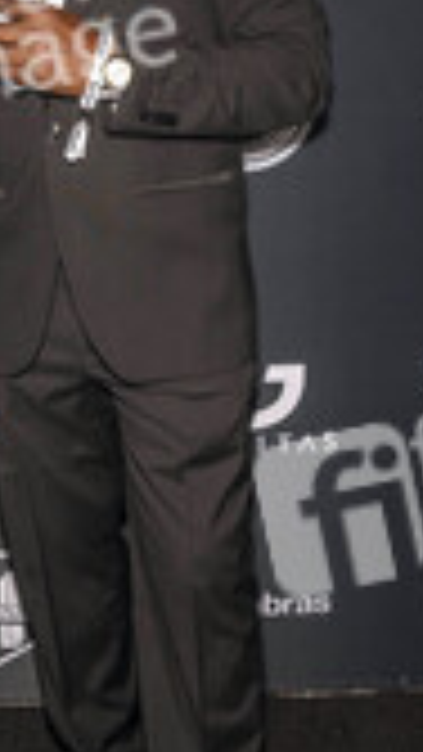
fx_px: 1196
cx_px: 76
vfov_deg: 34.6
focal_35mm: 60
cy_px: 266
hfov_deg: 19.8
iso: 800
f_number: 5.6
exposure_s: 1/200
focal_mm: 24
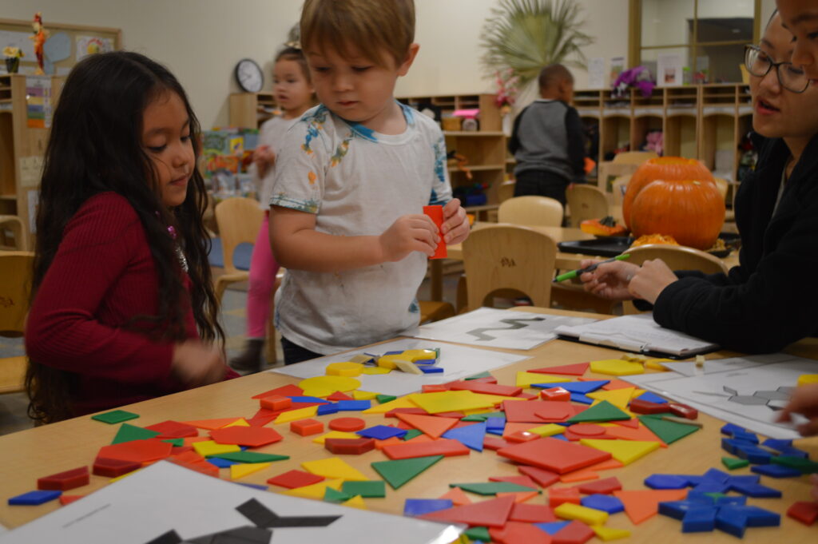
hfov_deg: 45.0
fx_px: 988
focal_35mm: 44
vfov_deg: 30.8
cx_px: 409
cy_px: 272
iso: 400
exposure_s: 1/25
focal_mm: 29
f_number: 4.5
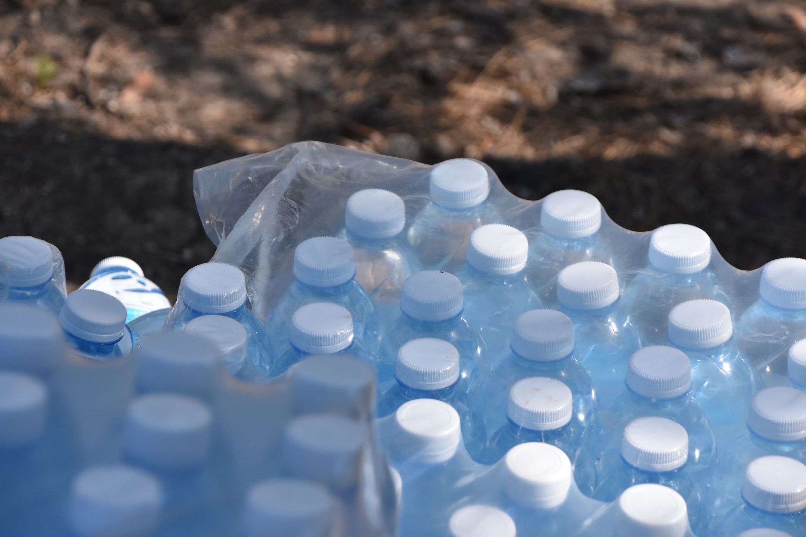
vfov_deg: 7.5
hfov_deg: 11.2
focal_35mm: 183
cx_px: 403
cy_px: 268
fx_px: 4097
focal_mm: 122
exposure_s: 1/1000
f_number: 8
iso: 800
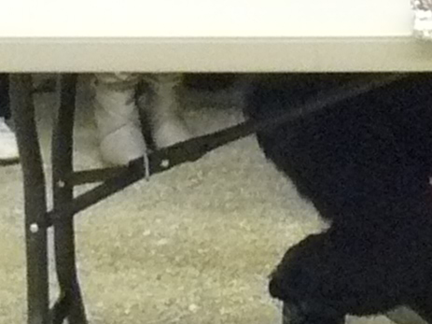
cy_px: -523
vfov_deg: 5.9
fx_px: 2982
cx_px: 396
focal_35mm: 239
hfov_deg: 8.3
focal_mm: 6
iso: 400
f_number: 2.8
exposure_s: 1/20
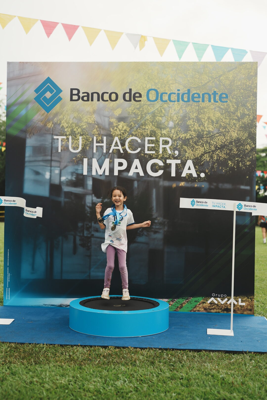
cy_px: 200
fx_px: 556
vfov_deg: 39.6
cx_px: 134
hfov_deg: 27.0
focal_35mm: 50
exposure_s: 1/250
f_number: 2.2
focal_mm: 50
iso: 160
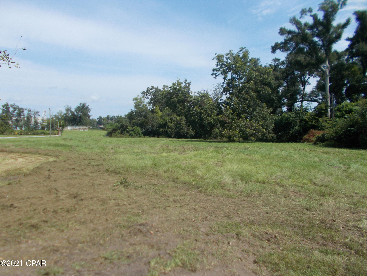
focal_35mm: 26
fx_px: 276
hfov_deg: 67.3
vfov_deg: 53.1
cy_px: 138
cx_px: 184
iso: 80
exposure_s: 1/160
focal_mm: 4.6
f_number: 8
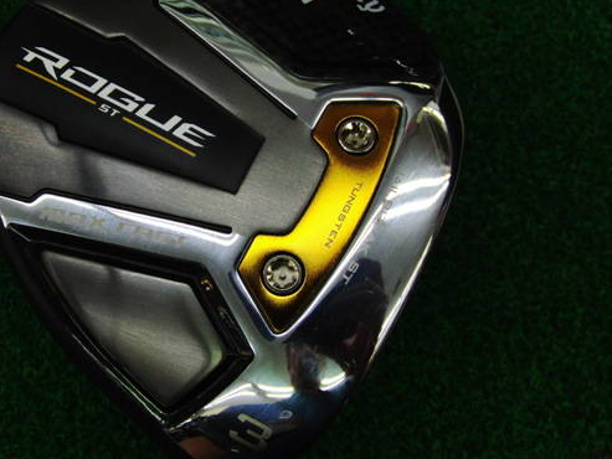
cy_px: 185
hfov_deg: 39.5
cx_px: 240
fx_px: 849
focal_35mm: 48
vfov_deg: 30.2
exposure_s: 1/80
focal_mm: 6.42
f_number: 3.6
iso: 160
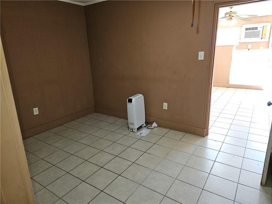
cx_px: 136
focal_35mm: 23
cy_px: 102
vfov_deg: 58.9
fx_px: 181
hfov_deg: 73.9
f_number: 1.8
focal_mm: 5.4
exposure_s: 1/30
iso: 100
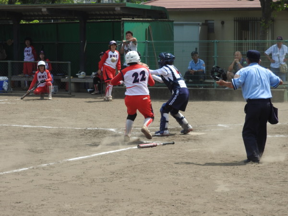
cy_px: 108
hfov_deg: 14.6
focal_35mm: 135
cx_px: 144
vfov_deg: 11.0
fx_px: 1123
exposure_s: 1/400
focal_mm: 24.2
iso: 100
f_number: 5
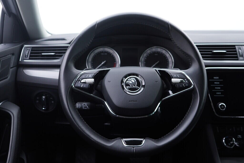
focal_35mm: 36
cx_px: 122
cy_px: 82
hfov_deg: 53.1
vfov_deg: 36.9
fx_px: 244
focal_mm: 24
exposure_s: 1/40
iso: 160
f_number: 2.8
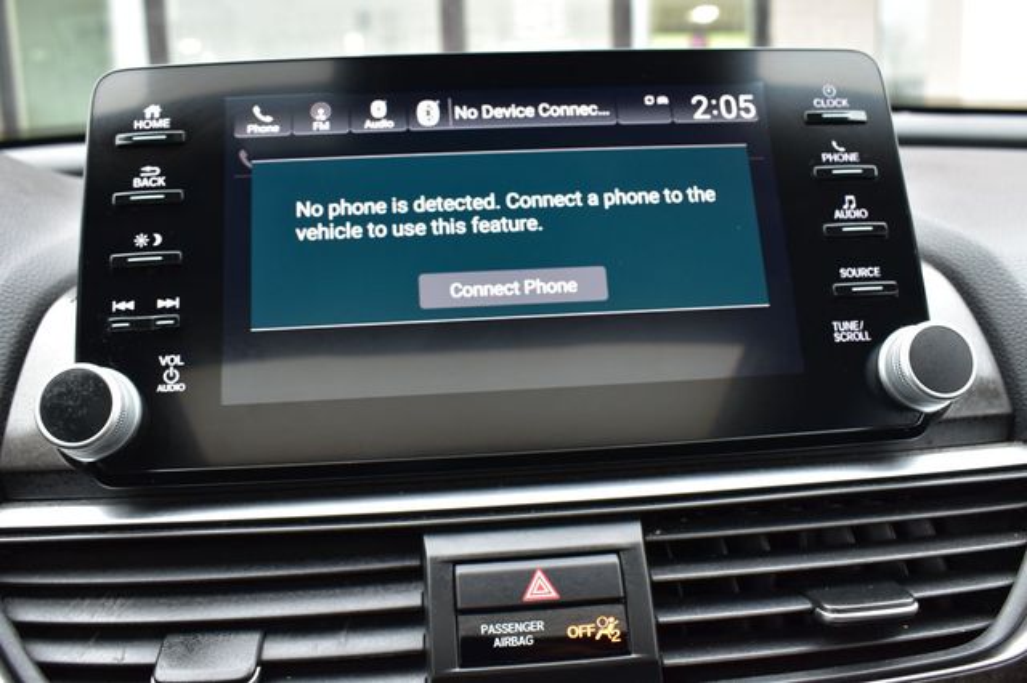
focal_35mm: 33
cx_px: 514
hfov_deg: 57.2
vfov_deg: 39.9
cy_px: 342
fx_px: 941
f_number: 6.3
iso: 400
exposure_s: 1/20
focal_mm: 22
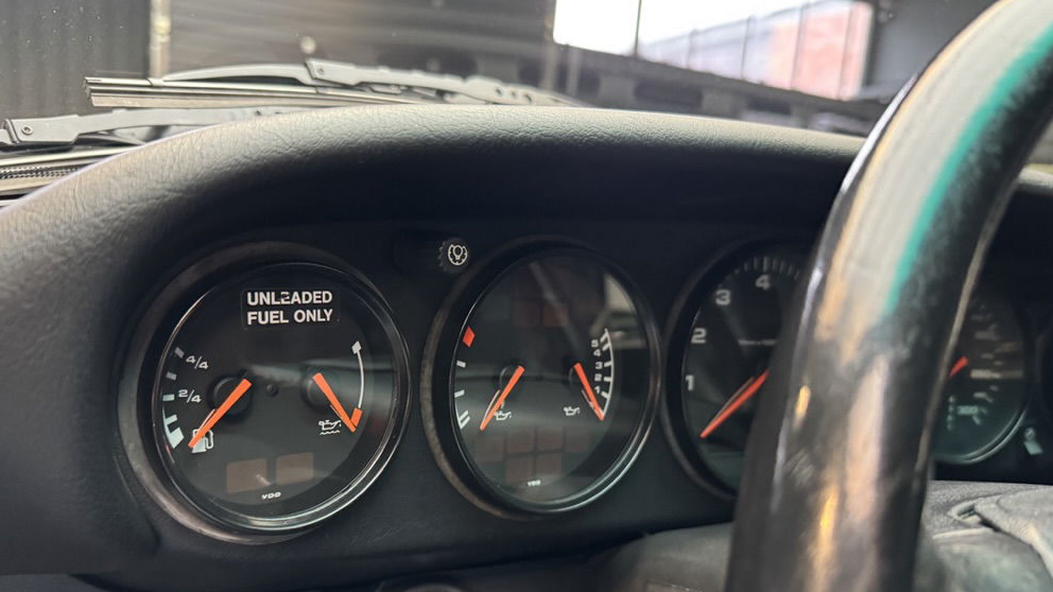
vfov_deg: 42.7
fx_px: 754
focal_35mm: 27
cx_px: 511
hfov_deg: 69.8
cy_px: 350
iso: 640
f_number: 1.78
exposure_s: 1/33
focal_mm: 6.76
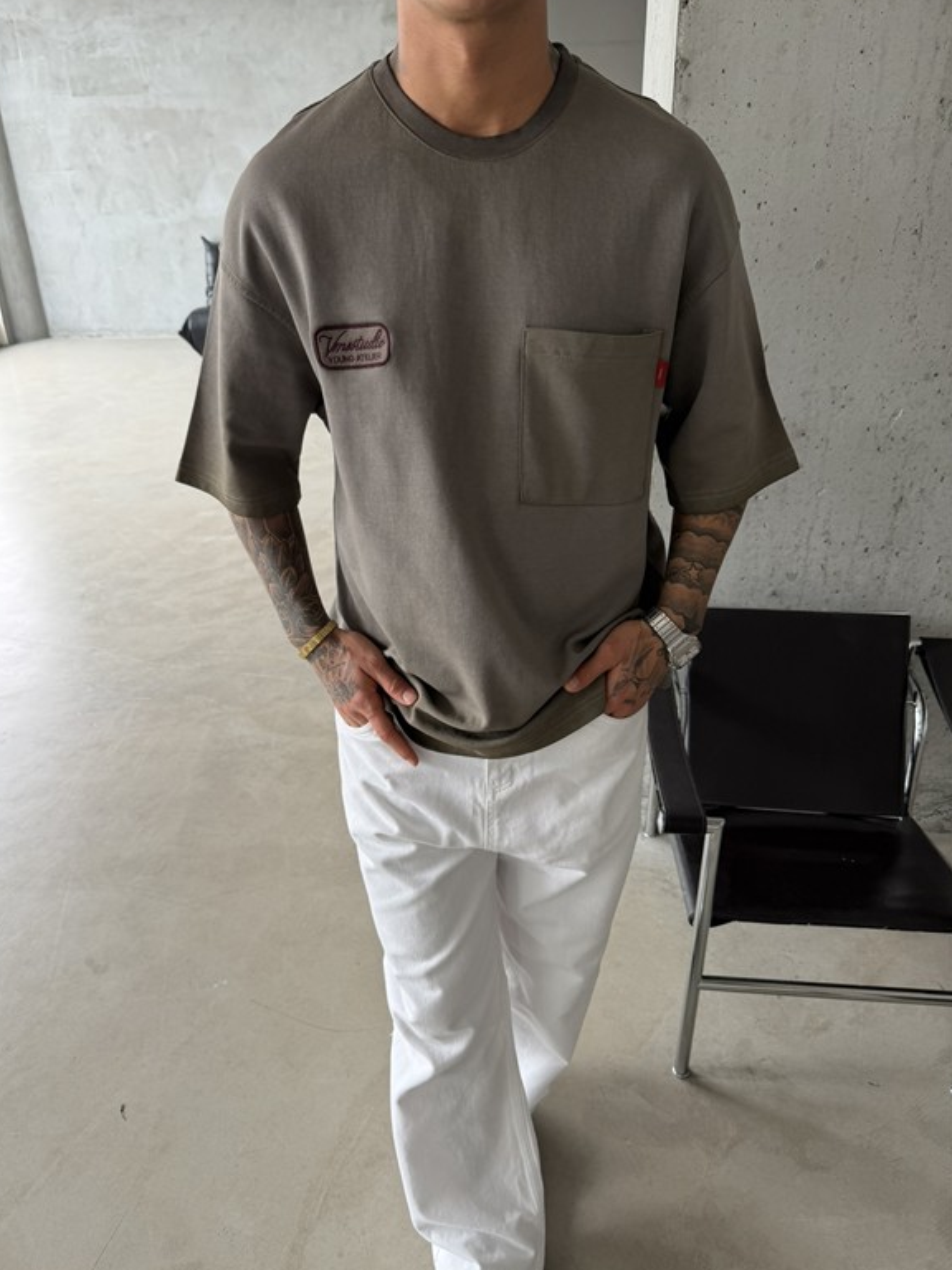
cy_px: 647
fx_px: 917
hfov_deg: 54.9
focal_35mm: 25
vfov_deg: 69.4
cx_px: 459
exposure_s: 1/121
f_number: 1.78
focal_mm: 6.76
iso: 80
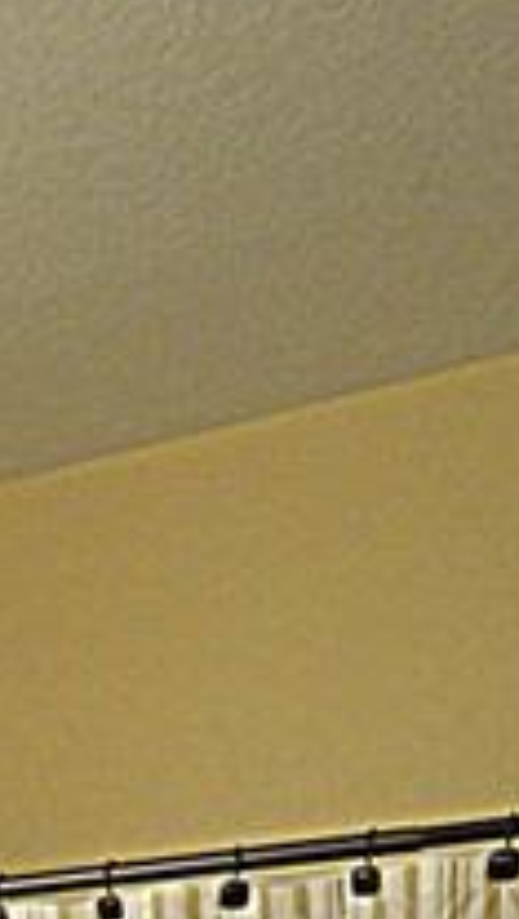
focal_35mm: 64
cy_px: 1563
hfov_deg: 16.3
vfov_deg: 22.6
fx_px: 1559
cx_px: -373
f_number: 4.5
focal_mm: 11
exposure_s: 1/60
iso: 640
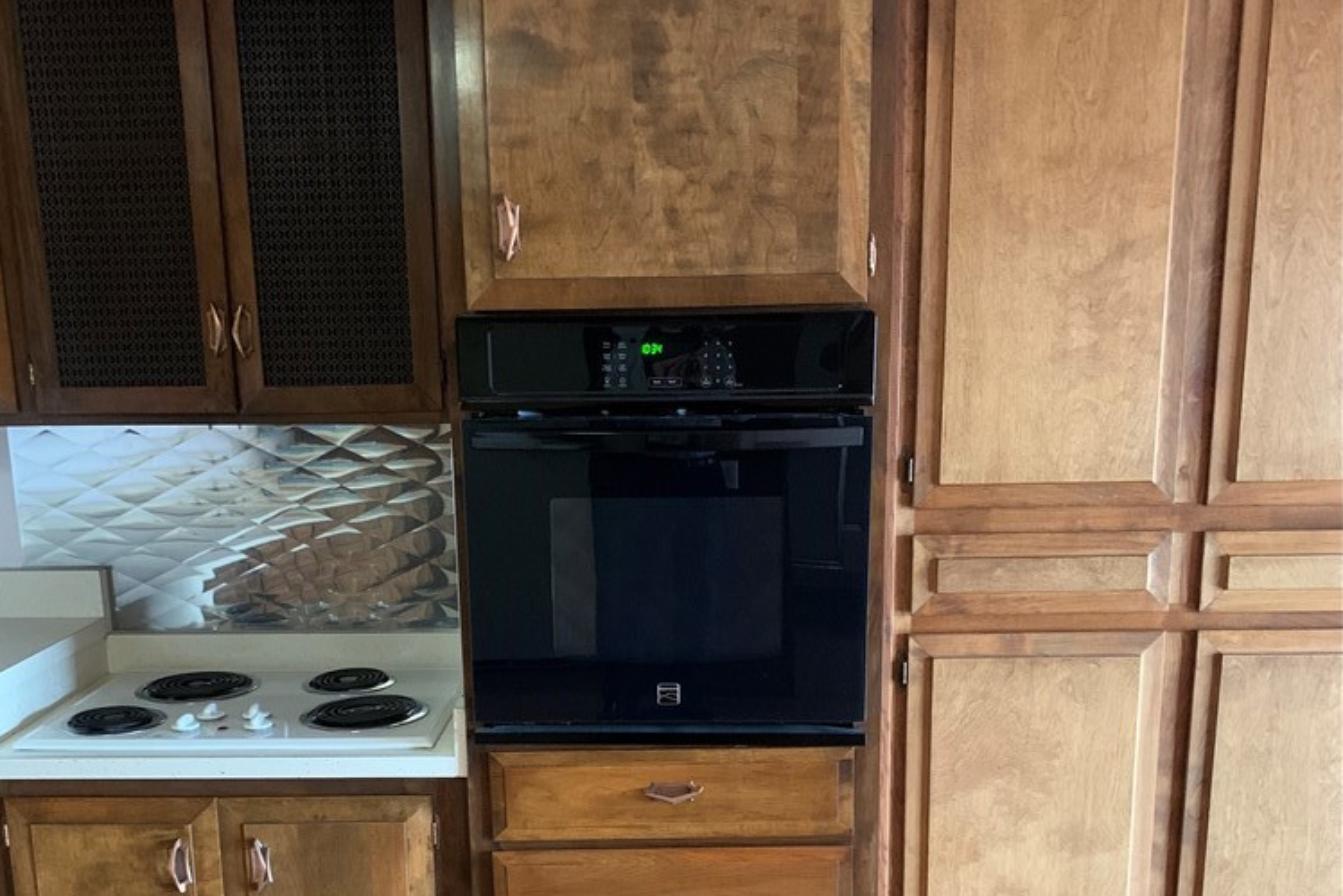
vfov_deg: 35.3
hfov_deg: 51.9
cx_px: 655
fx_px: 1380
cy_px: 654
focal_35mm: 37
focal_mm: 4.25
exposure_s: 1/30
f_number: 1.8
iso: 640
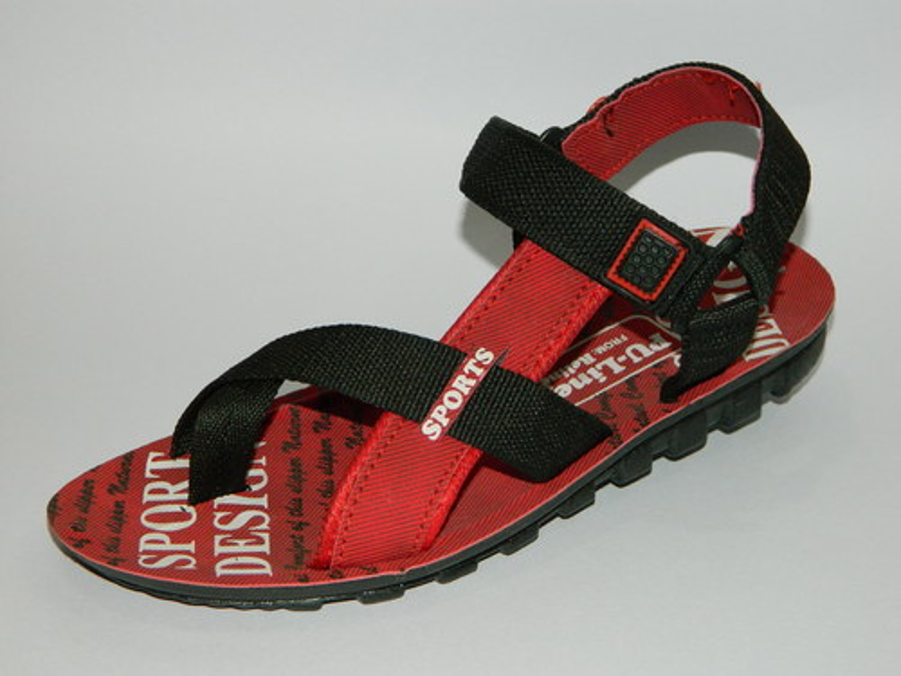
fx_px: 1822
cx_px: 450
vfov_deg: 21.0
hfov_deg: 27.8
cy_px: 338
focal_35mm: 70
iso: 200
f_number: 4
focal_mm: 12.6
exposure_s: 1/50
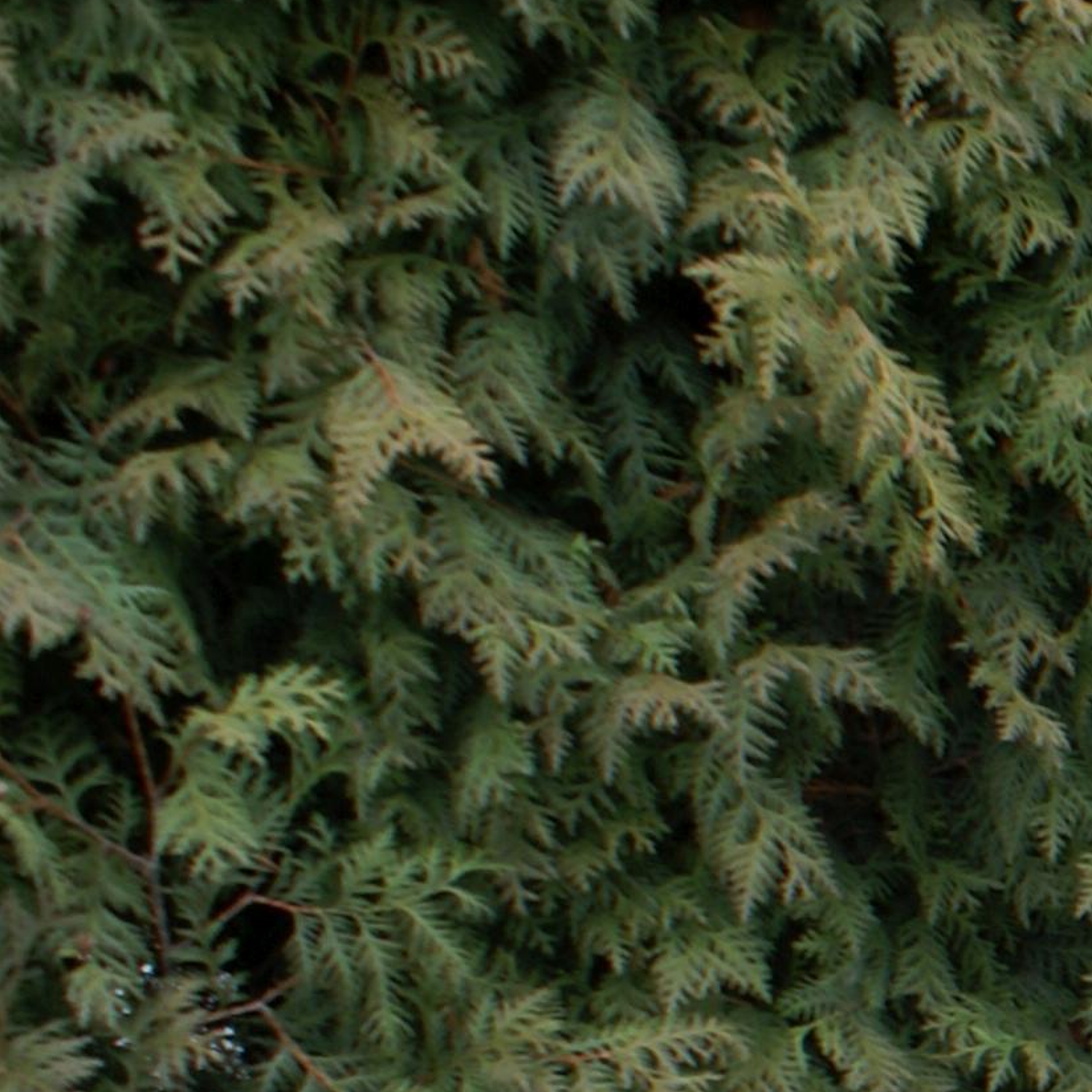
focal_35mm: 108
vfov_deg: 15.7
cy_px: 1160
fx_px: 3855
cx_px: 2480
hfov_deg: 13.0
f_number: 6.3
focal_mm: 18
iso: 100
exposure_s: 1/50
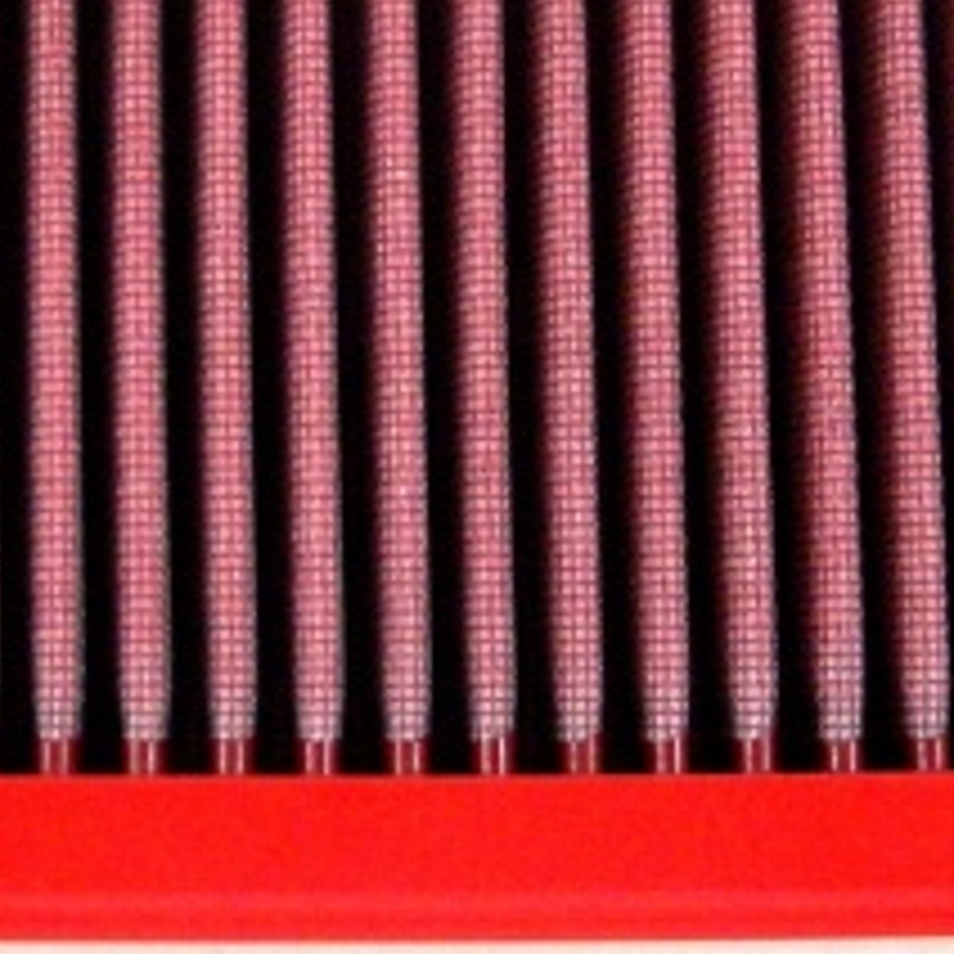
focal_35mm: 117
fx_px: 3648
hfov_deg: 14.9
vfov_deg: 14.8
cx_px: 374
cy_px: 108
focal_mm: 5.7
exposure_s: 1/53.1
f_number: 2.8
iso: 330
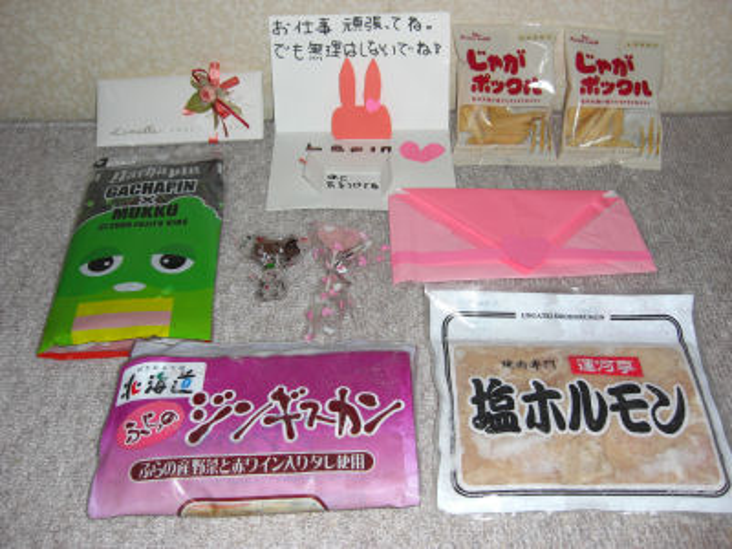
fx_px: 804
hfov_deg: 49.0
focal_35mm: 38
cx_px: 366
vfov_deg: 37.7
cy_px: 274
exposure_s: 1/60
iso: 100
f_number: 2.8
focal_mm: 7.9
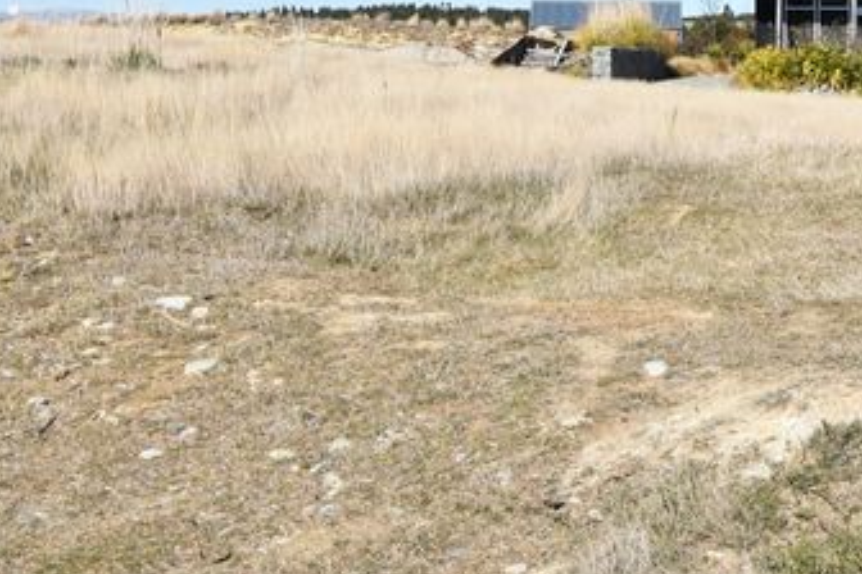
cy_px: 136
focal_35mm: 65
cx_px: 841
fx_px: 1560
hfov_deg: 29.1
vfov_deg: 20.7
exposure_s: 1/500
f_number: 11
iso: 200
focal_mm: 19
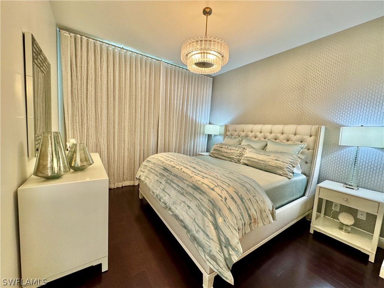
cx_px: 192
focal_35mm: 14
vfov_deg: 85.7
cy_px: 144
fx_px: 155
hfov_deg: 102.1
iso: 250
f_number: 2.2
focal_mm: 2.22
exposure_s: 1/60
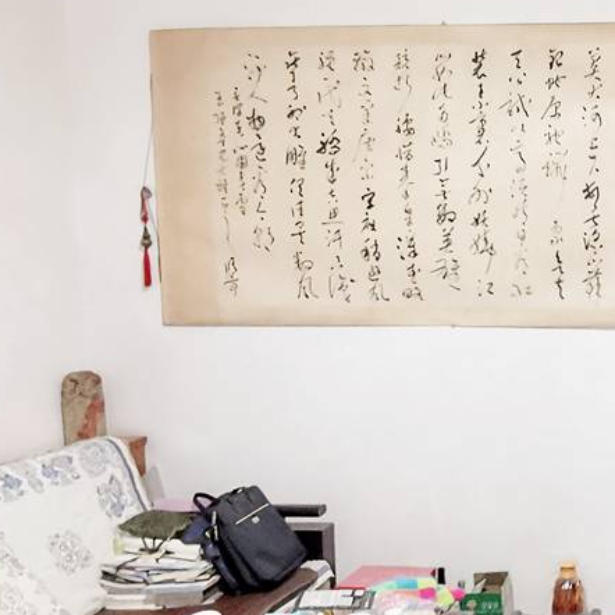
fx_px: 985
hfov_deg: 31.0
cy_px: 352
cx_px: 673
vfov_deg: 34.6
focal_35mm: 49
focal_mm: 2.26
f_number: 2.2
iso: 640
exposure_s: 1/33.3
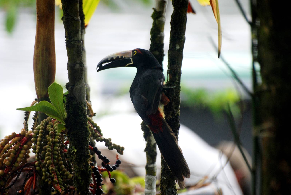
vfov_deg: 3.1
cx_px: 146
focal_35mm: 450
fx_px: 3642
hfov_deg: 4.6
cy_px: 98
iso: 400
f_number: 5.6
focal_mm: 300
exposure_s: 1/320
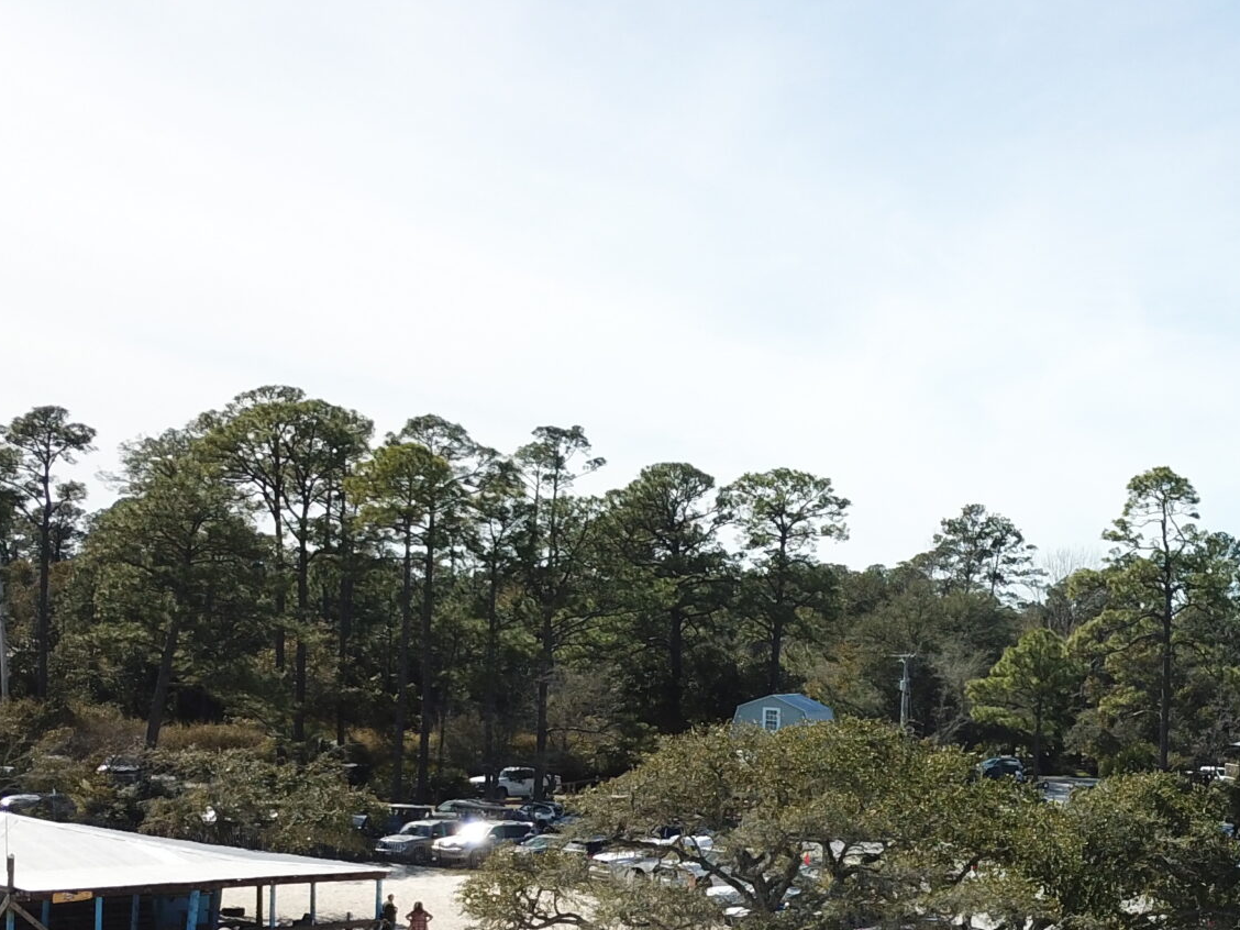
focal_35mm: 59
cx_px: 1339
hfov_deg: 29.7
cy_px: 948
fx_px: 2113
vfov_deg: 23.7
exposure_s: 1/1295
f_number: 2.2
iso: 100
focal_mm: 4.73
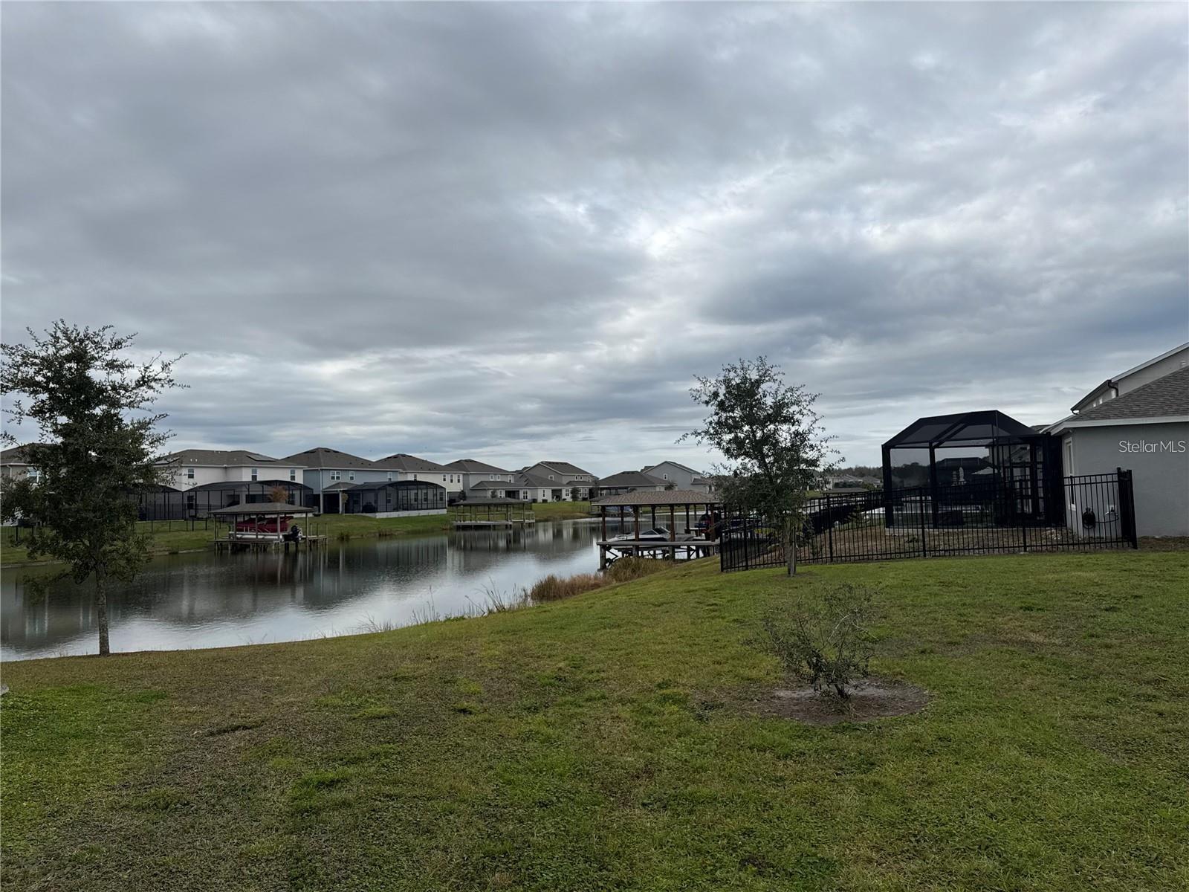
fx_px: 824
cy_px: 446
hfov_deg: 71.6
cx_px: 594
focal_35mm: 24
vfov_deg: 56.8
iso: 80
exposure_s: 1/4950
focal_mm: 6.76
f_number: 1.78
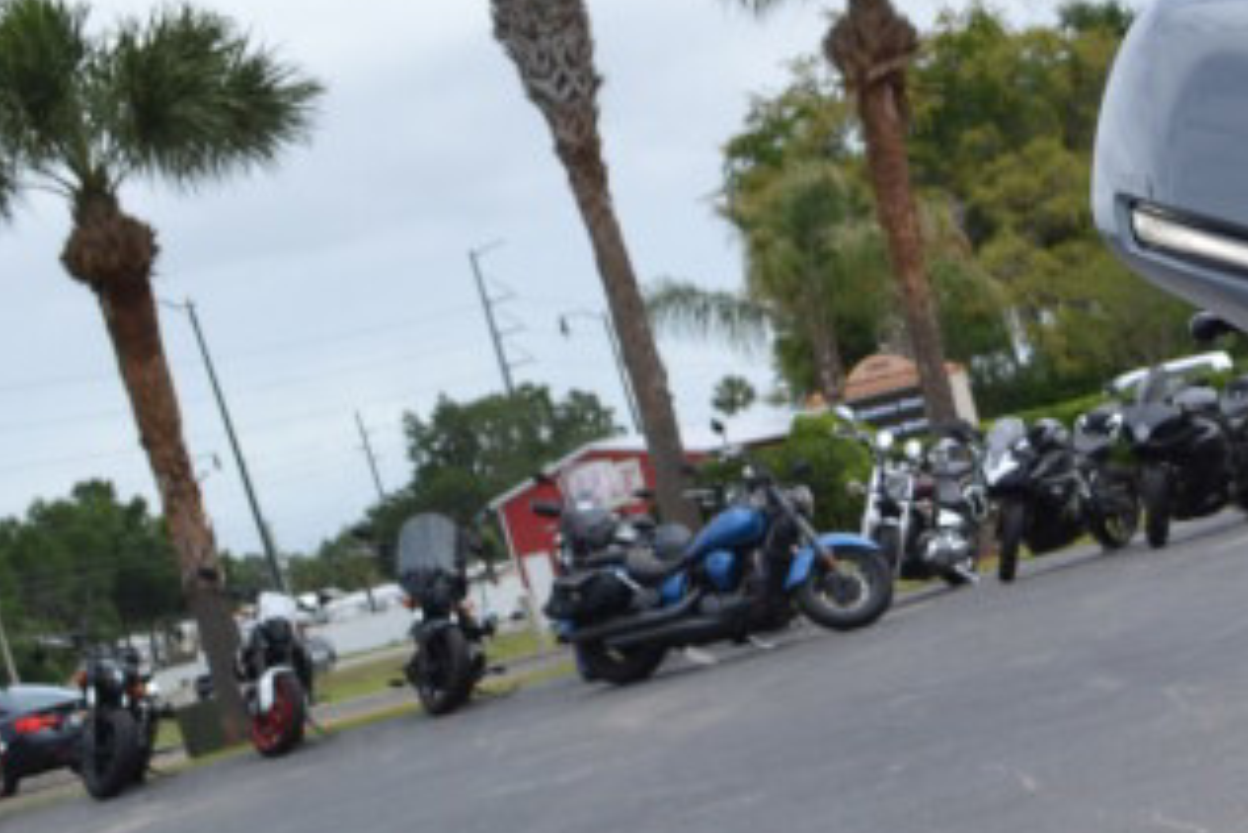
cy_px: 1019
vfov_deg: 11.8
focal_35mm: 114
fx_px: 3954
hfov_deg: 16.0
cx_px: 2014
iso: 100
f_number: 8
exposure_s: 1/250
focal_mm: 20
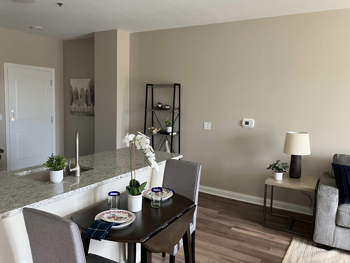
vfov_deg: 49.7
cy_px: 132
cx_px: 175
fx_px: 283
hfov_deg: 63.4
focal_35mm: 28
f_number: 1.8
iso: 160
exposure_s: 1/60
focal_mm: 3.99
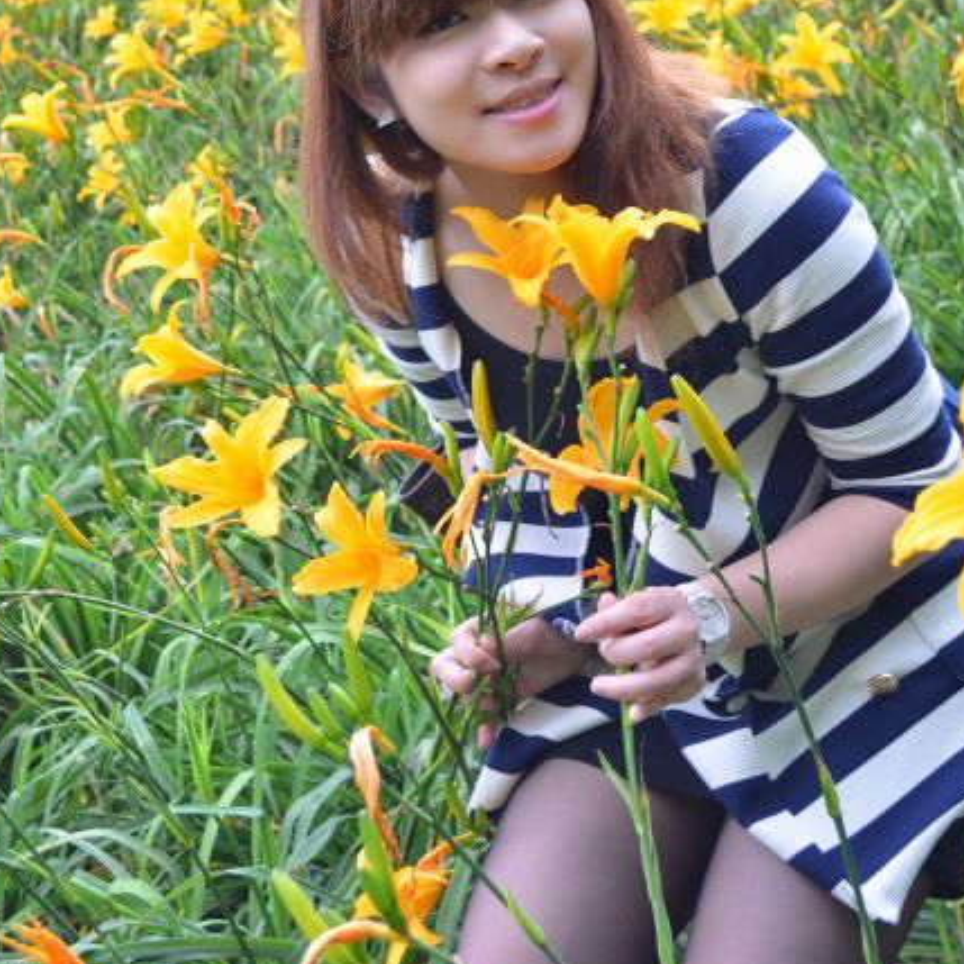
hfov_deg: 20.0
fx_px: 2736
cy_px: 104
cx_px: 411
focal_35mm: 87
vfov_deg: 19.6
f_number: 5.6
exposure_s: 1/80
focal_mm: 35
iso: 200
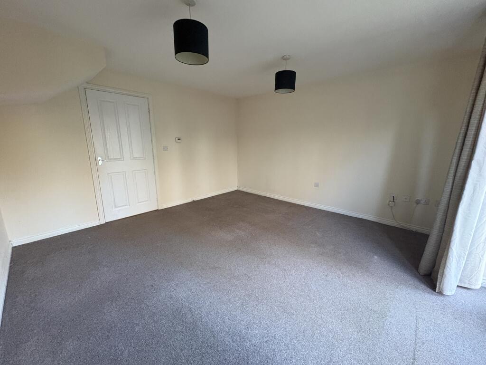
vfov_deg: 85.7
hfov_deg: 102.1
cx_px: 243
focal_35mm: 14
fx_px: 197
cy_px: 182
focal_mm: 2.22
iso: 500
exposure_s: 1/60
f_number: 2.2
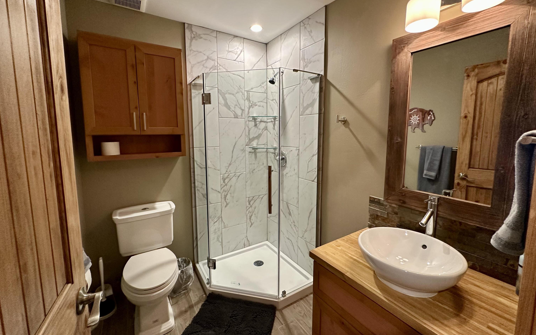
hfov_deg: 101.5
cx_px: 267
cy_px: 155
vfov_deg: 74.7
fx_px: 219
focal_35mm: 15
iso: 320
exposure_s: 1/60
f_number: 2.2
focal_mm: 2.22
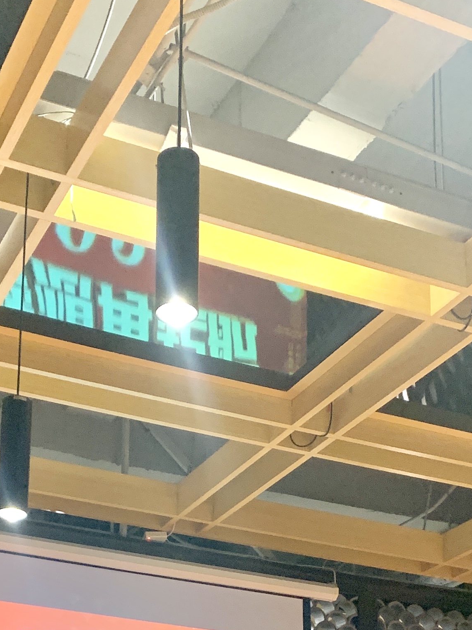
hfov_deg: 21.3
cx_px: 185
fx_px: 1255
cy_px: 672
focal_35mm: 69
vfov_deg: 26.2
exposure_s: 1/60
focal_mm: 4.25
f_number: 1.8
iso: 250
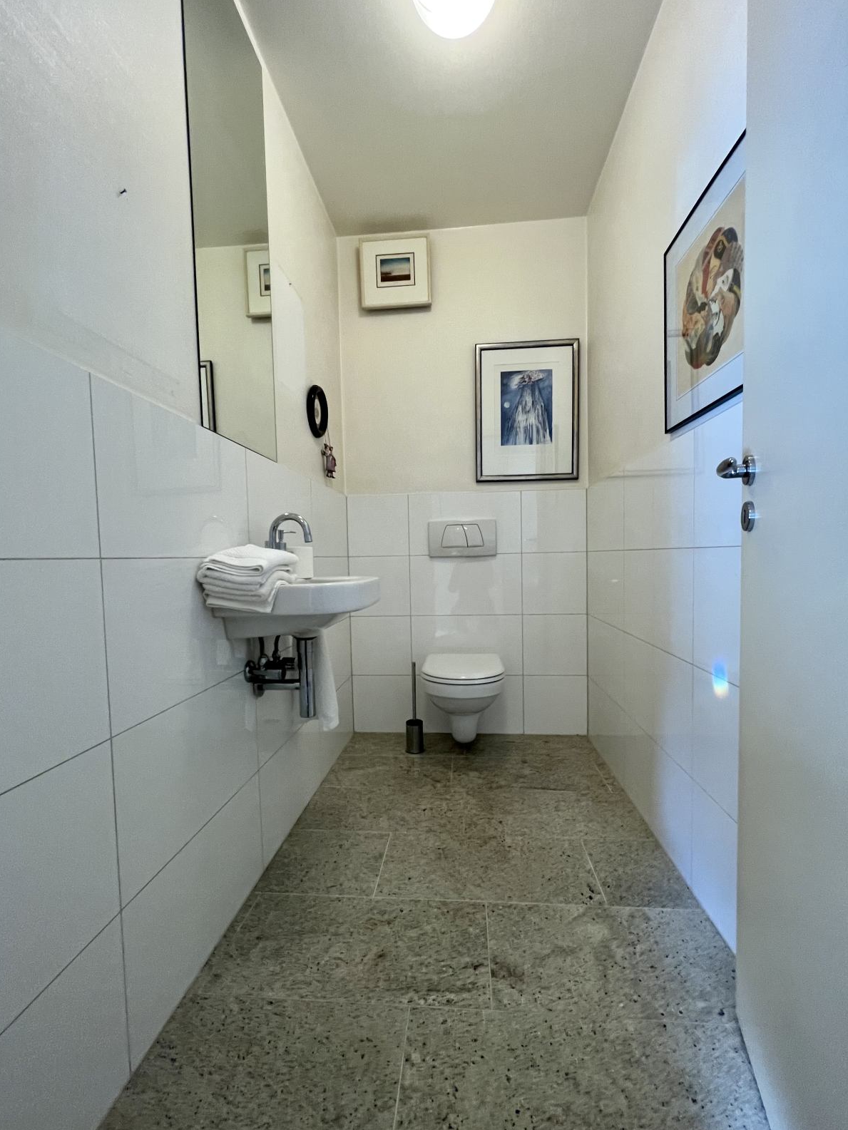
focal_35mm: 14
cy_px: 582
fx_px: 457
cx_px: 426
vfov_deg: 102.0
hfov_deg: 85.7
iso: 200
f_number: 1.8
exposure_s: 1/100
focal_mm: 1.57
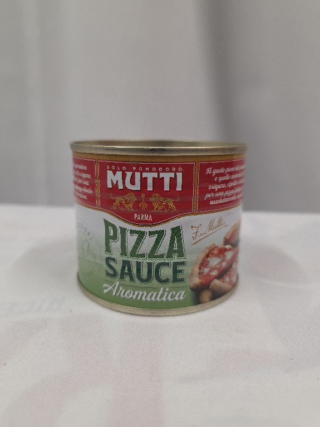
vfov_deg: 71.6
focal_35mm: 24
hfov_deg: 56.8
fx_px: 296
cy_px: 209
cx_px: 154
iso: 320
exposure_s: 1/101
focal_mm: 6.3
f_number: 1.7
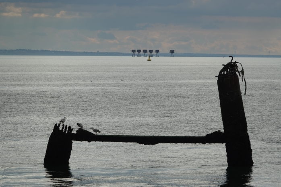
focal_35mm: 266
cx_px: 140
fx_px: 2076
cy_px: 94
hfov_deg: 7.7
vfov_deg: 5.2
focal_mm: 97.49
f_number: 4.5
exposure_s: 1/1000
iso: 100
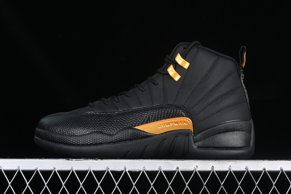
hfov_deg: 26.3
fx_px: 622
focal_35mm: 77
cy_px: 99
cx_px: 144
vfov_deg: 17.7
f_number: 6.3
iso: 160
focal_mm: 50
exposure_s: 1/60
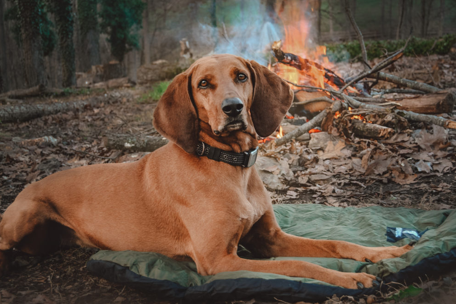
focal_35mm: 62
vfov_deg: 21.9
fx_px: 785
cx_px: 235
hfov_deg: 32.4
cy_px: 148
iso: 1000
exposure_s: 1/60
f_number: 6.3
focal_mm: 40
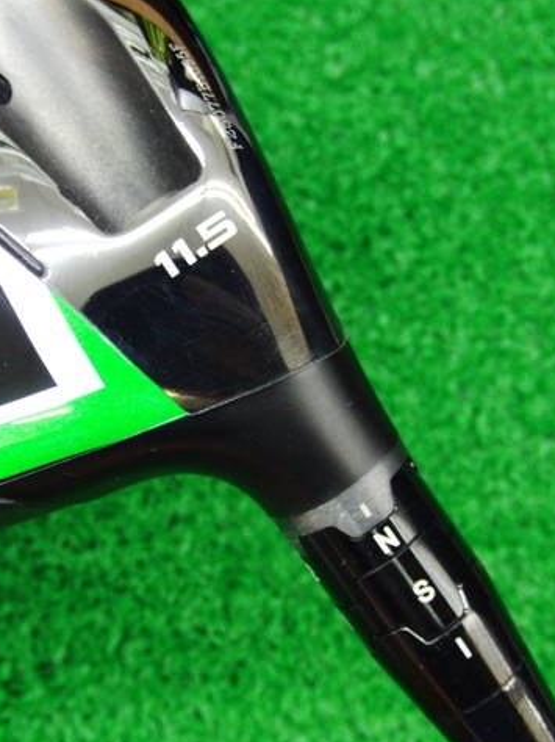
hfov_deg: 29.1
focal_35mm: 50
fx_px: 1070
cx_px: 250
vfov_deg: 38.2
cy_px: 373
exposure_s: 1/20
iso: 400
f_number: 3.6
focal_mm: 6.42
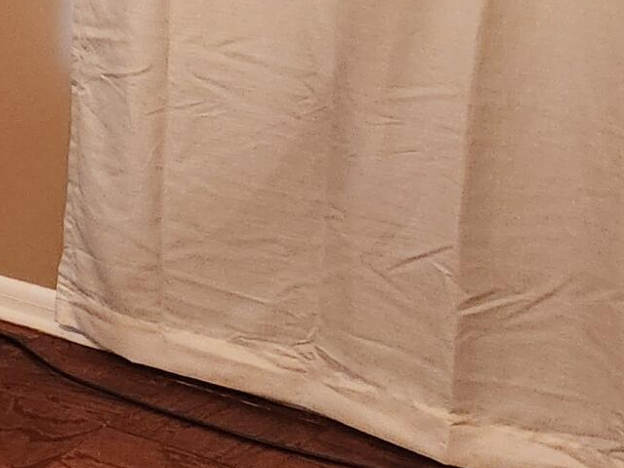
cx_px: -825
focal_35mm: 108
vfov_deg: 13.2
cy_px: -141
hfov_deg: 13.7
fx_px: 1946
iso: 800
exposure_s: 1/120
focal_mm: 5.4
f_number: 1.8
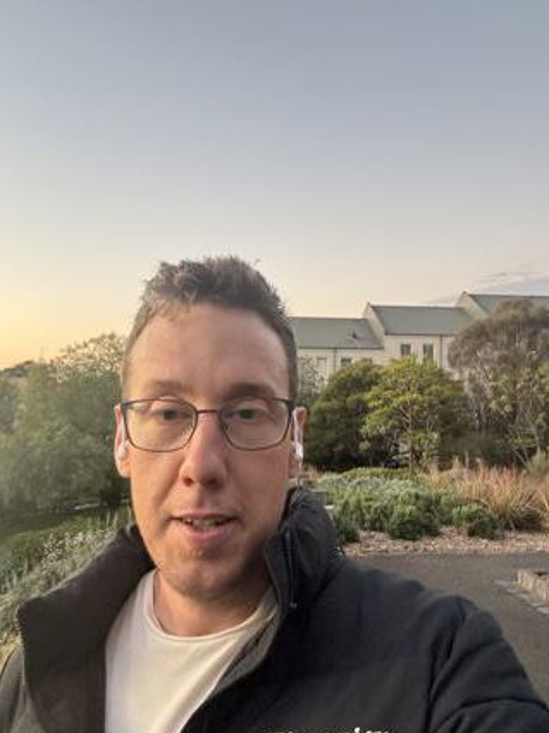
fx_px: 656
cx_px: 268
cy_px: 361
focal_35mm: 31
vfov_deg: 58.4
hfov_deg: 45.4
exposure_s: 1/60
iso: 160
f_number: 1.9
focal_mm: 2.69
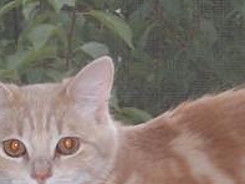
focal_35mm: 231
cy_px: 129
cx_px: 95
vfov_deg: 6.4
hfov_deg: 8.6
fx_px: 1636
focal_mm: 10.8
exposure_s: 1/90
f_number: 4
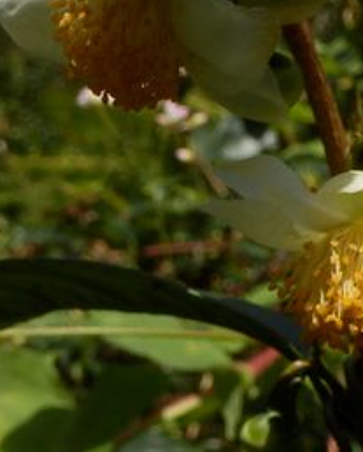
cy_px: 263
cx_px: 130
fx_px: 1703
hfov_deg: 12.2
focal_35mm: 127
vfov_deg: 15.1
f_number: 10.3
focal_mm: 7.4
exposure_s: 1/125
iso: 80
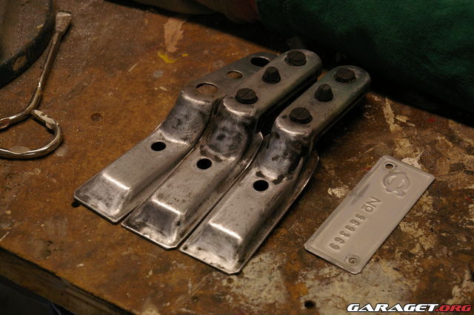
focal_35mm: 82
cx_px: 237
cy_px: 158
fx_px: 1079
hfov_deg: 24.8
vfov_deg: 16.6
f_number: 8
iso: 800
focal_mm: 55
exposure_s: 1/60
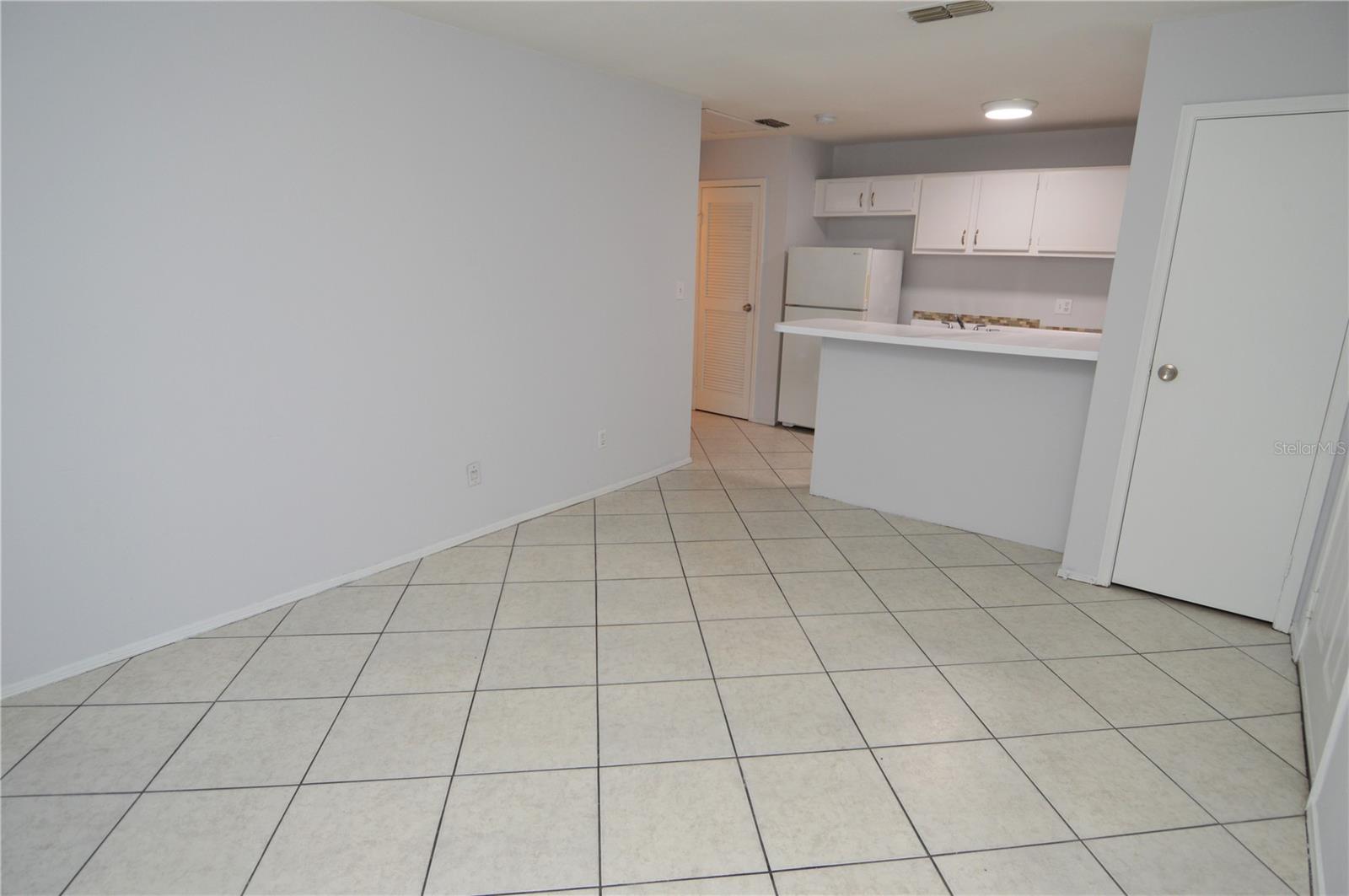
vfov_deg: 67.3
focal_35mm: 18
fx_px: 674
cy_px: 448
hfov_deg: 90.1
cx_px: 674
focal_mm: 12
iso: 400
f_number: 4
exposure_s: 1/60
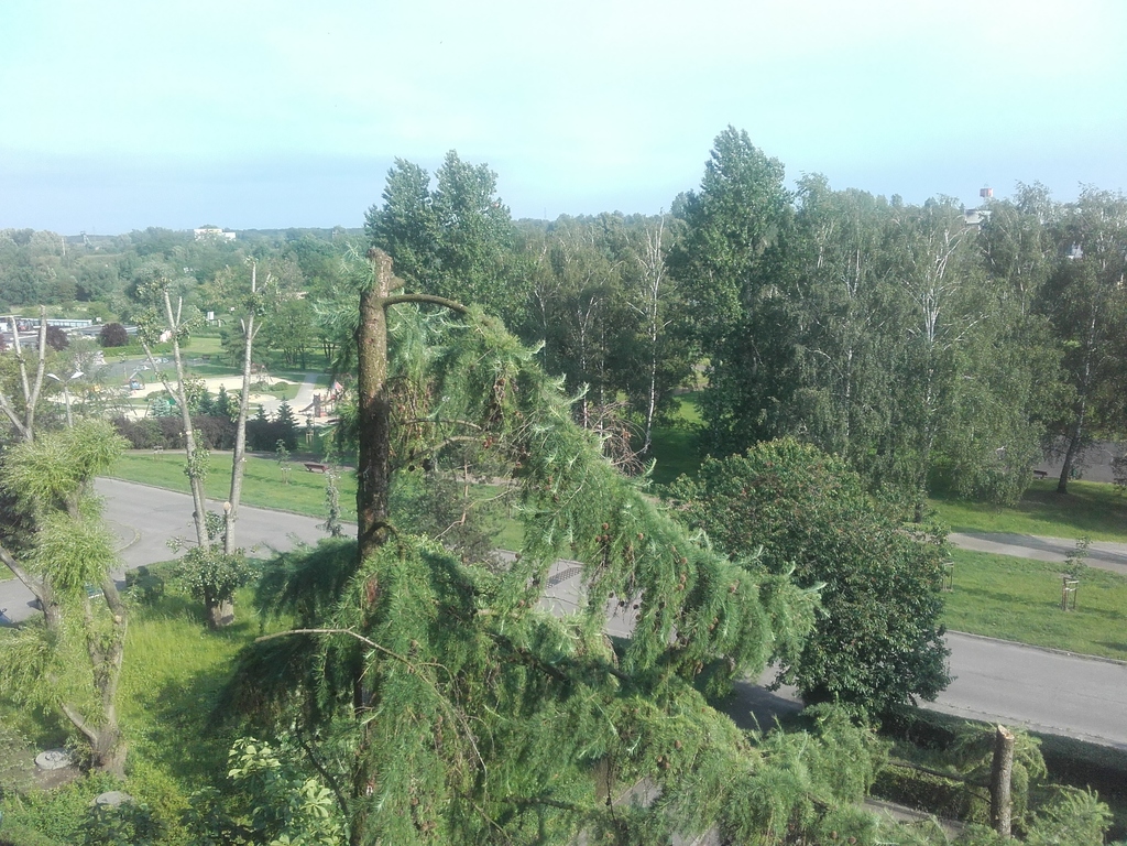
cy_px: 423
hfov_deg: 58.4
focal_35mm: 31
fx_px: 1009
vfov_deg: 45.4
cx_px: 564
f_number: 2.2
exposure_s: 1/520
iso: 50
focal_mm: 3.3
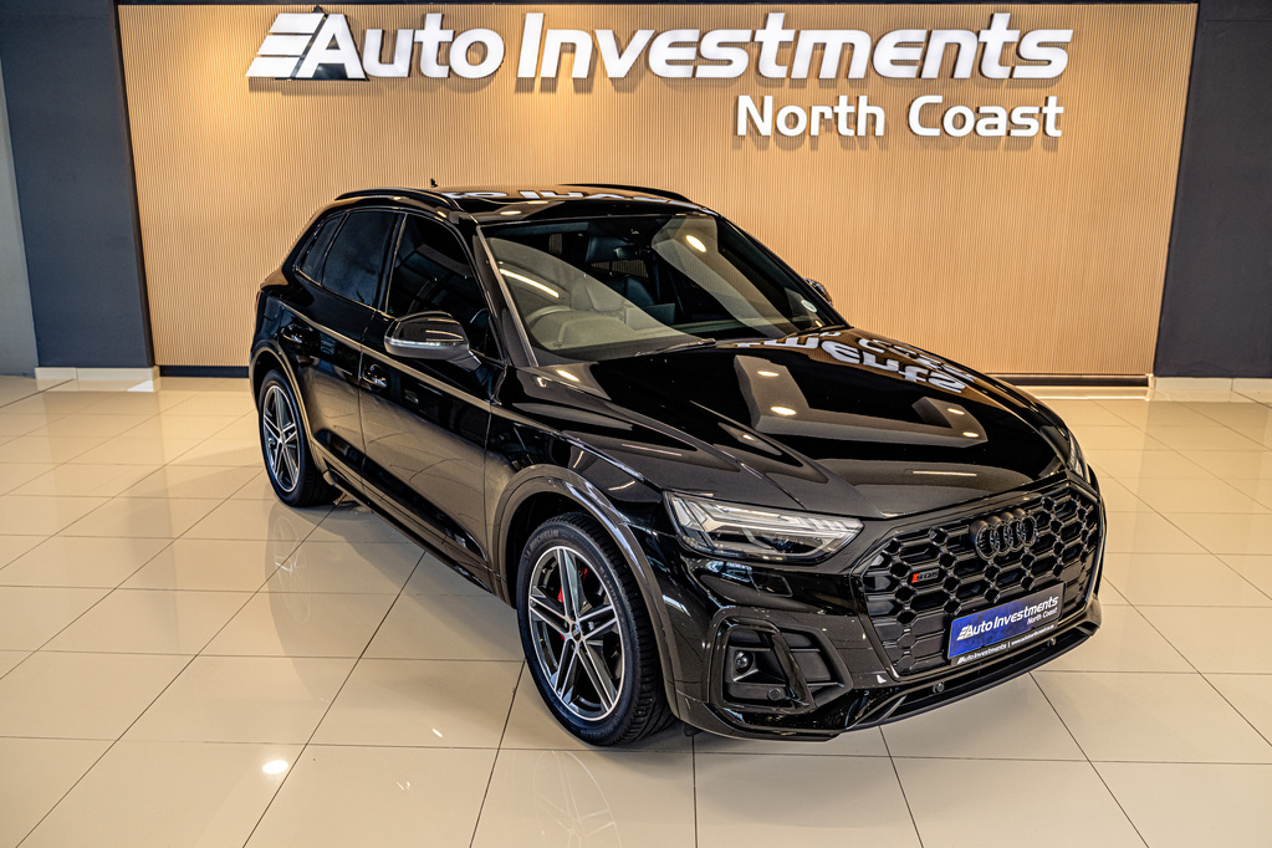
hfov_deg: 59.5
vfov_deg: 41.7
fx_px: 1113
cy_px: 424
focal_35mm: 32
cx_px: 636
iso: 640
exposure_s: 1/125
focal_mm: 31.5
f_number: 4
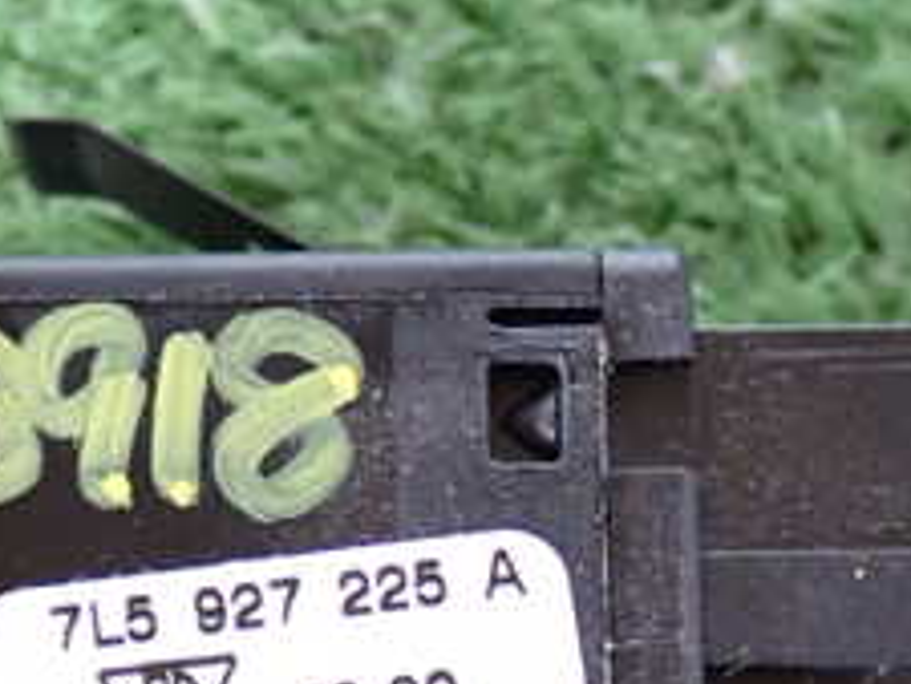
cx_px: 344
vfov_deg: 10.2
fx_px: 3792
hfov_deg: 13.7
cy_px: 648
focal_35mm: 144
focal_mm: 9.65
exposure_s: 1/30
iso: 800
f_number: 3.3
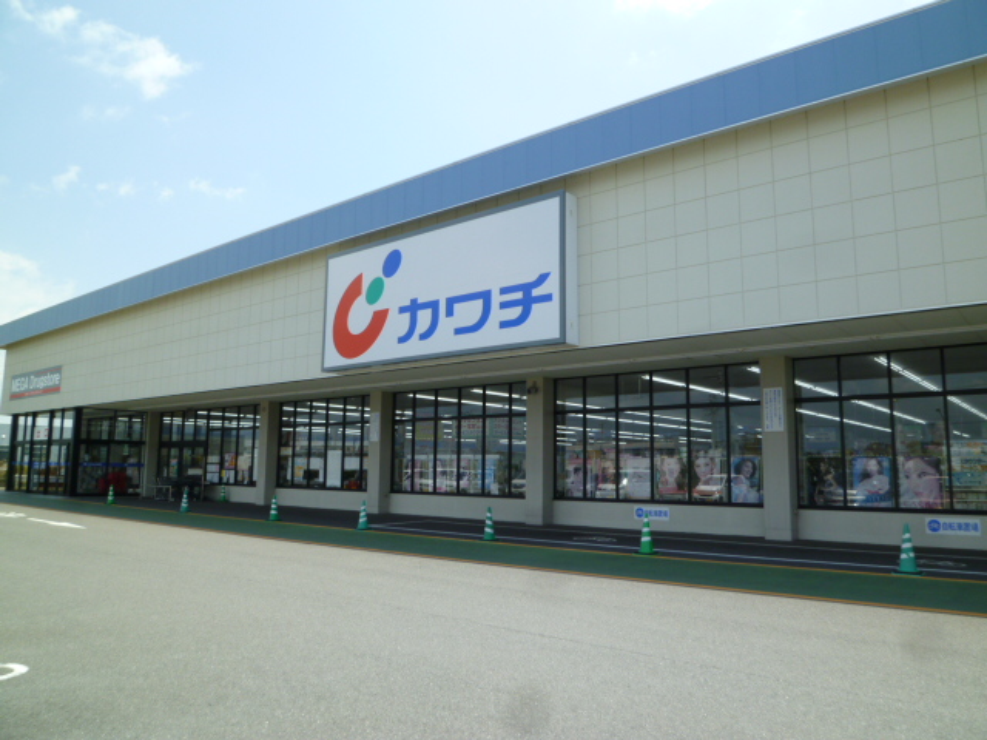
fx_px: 713
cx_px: 494
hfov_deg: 69.4
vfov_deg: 54.9
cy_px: 370
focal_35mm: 25
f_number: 4
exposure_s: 1/400
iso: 80
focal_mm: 4.5
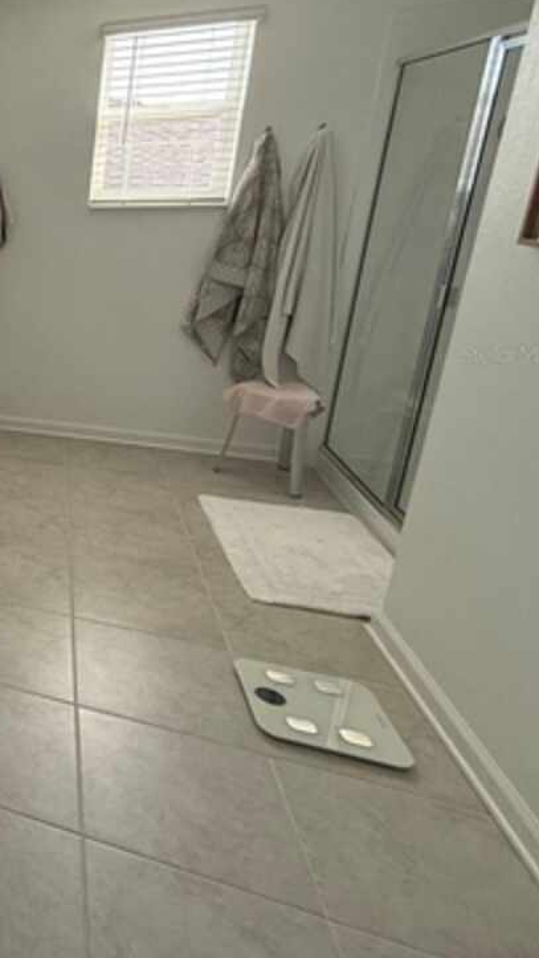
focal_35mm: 27
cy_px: 354
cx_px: -286
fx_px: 686
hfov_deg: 27.6
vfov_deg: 68.7
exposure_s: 1/120
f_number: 2.2
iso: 160
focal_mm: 2.22
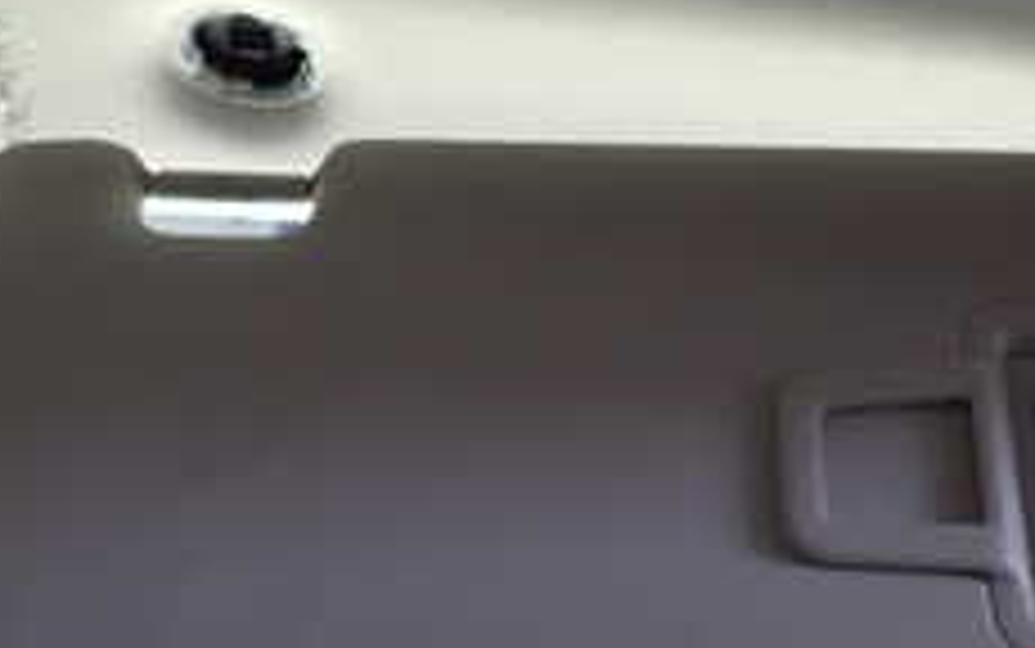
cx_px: 1026
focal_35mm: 69
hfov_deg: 28.0
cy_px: 302
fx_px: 1947
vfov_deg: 18.9
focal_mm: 4.5
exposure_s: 1/50
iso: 200
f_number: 2
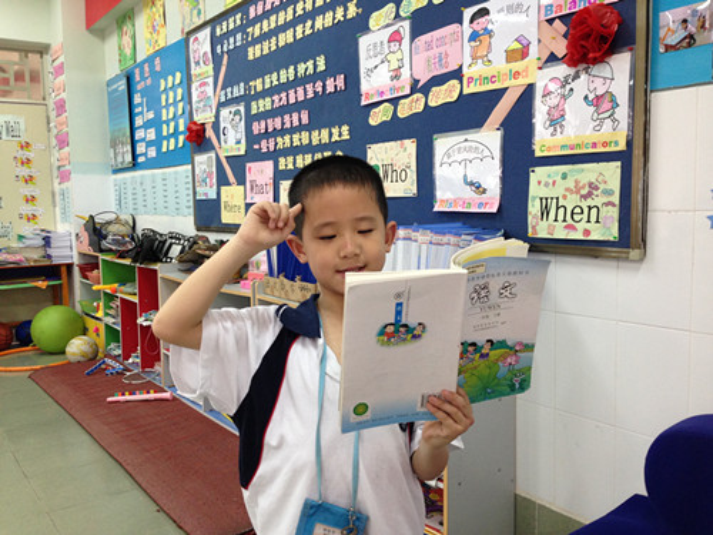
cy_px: 268
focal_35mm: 33
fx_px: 680
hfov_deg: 55.4
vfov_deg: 42.9
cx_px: 356
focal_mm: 4.12
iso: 125
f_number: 2.4
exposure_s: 1/20
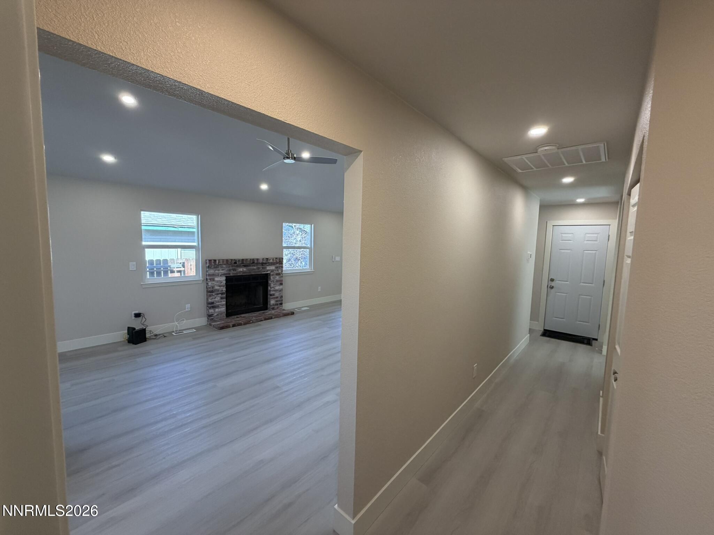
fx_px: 289
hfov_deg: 102.1
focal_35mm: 14
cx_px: 357
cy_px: 268
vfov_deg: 85.7
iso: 200
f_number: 2.2
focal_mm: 2.22
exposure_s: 1/120
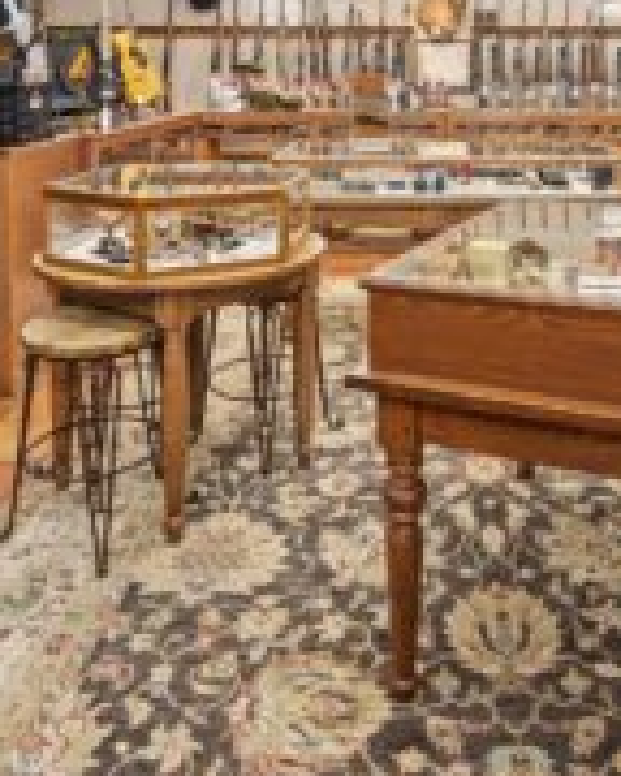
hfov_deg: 41.4
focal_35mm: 35
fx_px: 804
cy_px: 91
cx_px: 436
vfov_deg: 46.9
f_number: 8
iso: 100
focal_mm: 12
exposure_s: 1/6
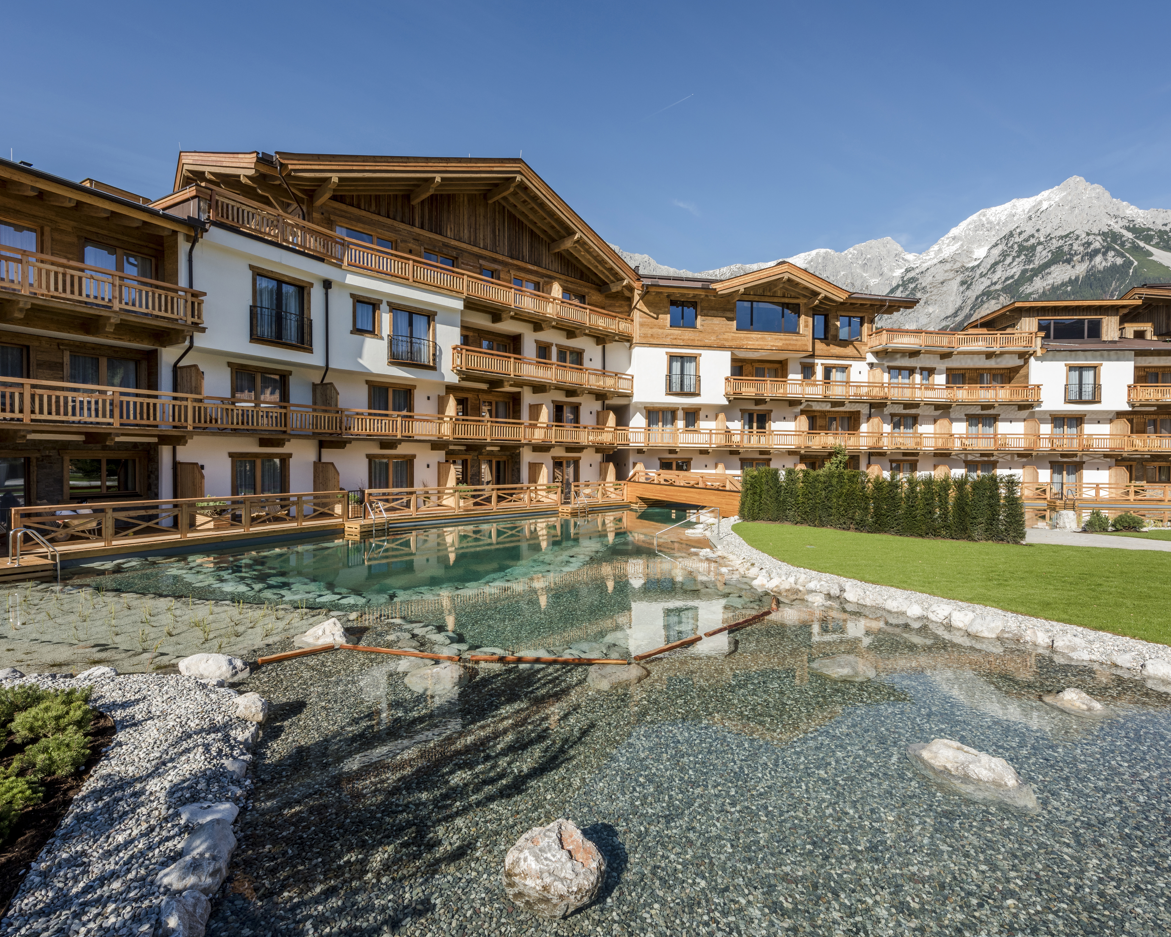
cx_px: 611
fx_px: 589
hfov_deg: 89.6
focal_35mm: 17
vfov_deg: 77.0
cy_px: 468
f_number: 13
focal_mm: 15
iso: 200
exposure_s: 1/160
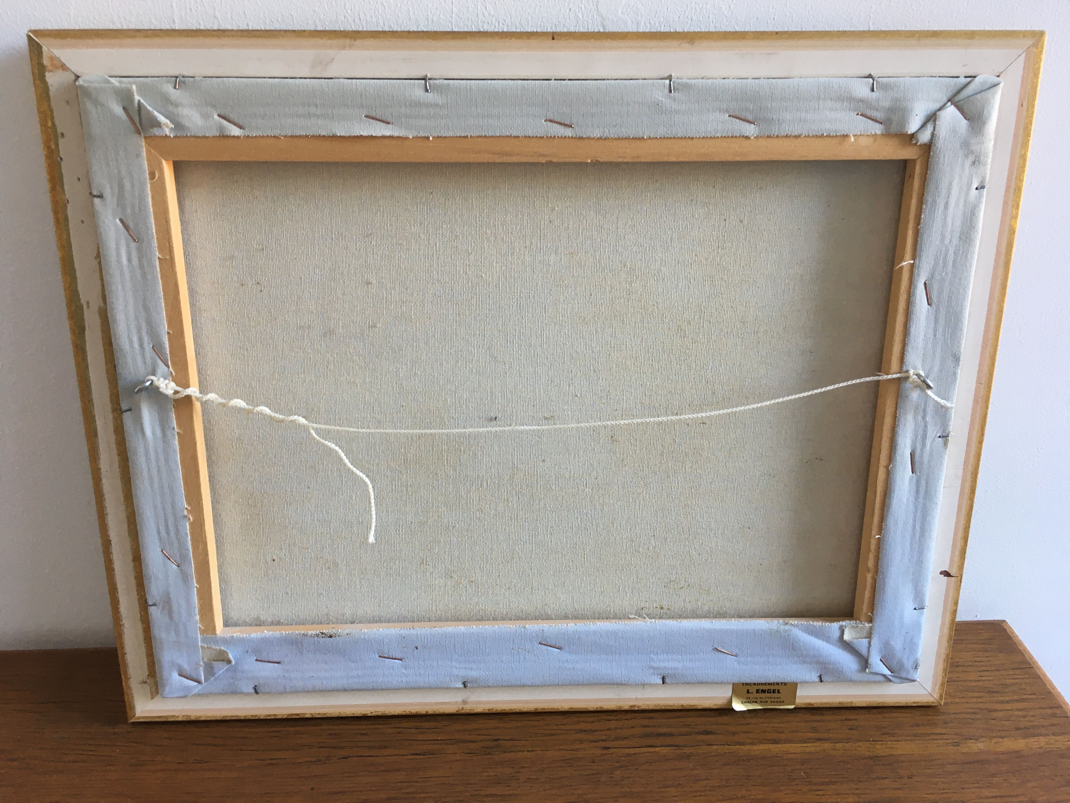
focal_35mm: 29
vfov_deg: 48.2
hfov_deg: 61.7
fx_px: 896
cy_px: 402
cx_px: 535
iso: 64
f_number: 2.2
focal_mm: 4.15
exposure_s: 1/33
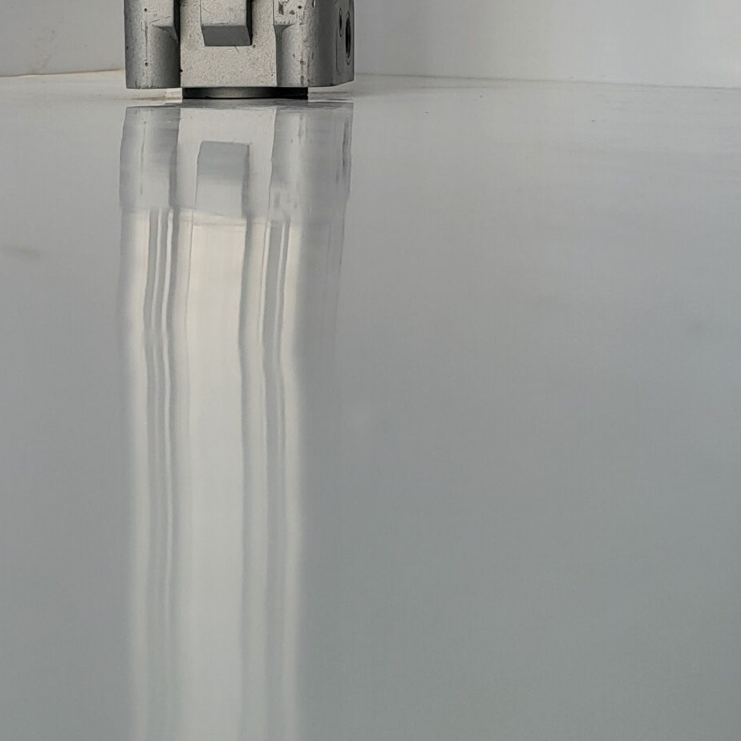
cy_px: 2
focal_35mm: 59
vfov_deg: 27.4
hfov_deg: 29.0
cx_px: 307
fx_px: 1429
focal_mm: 5
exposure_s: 1/214
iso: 40
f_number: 1.8
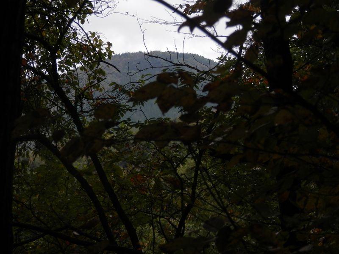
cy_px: 127
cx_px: 170
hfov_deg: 18.5
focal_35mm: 106
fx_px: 1038
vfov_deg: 14.0
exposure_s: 1/200
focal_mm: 19
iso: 80
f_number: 5
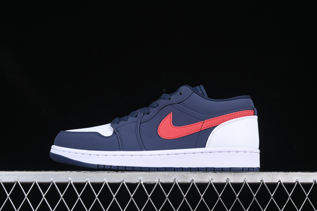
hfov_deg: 27.0
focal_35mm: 75
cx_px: 158
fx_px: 660
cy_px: 106
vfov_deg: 18.2
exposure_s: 1/60
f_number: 6.3
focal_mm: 50
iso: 160
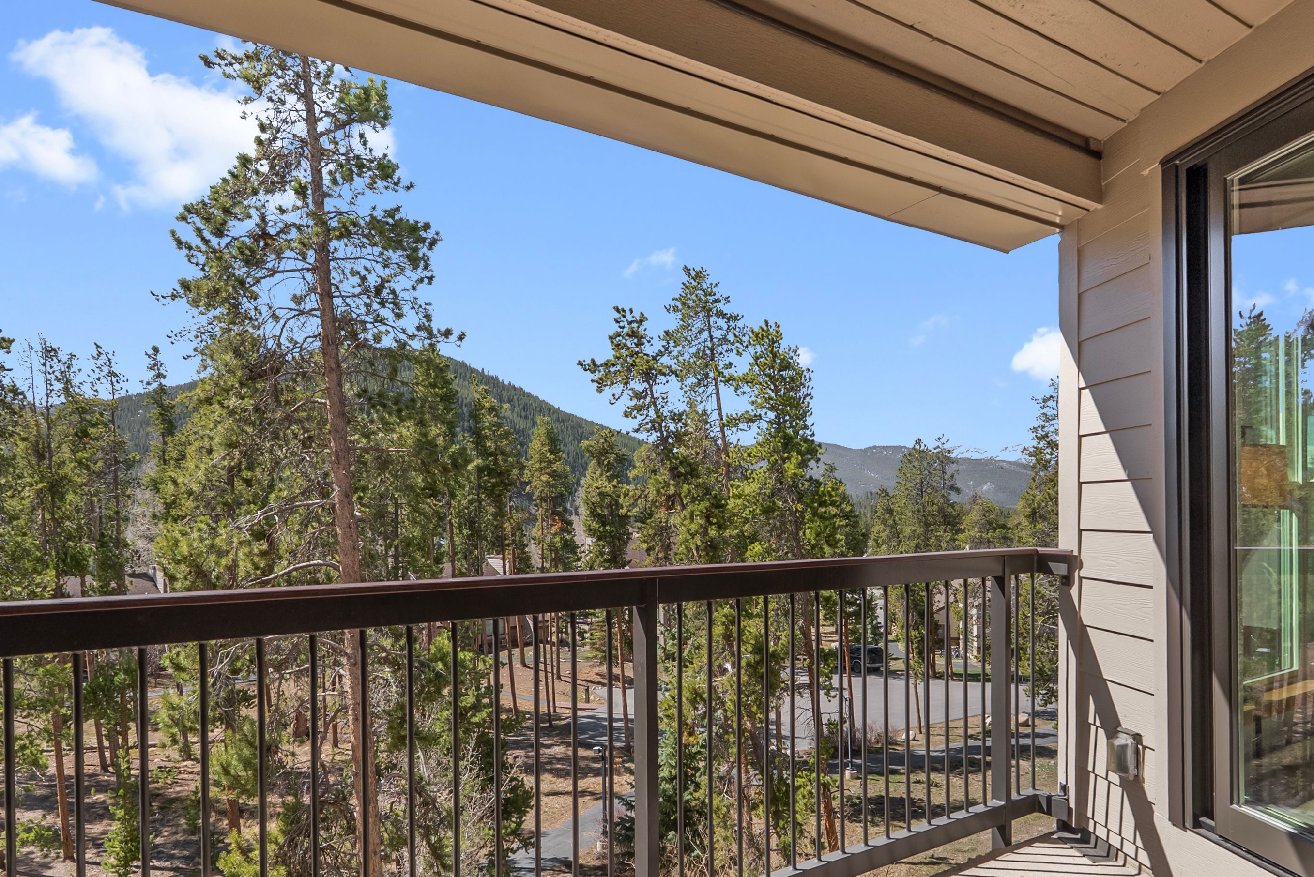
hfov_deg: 71.5
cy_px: 502
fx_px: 913
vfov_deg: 51.2
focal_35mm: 25
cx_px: 661
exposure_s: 1/250
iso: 320
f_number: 9
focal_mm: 16
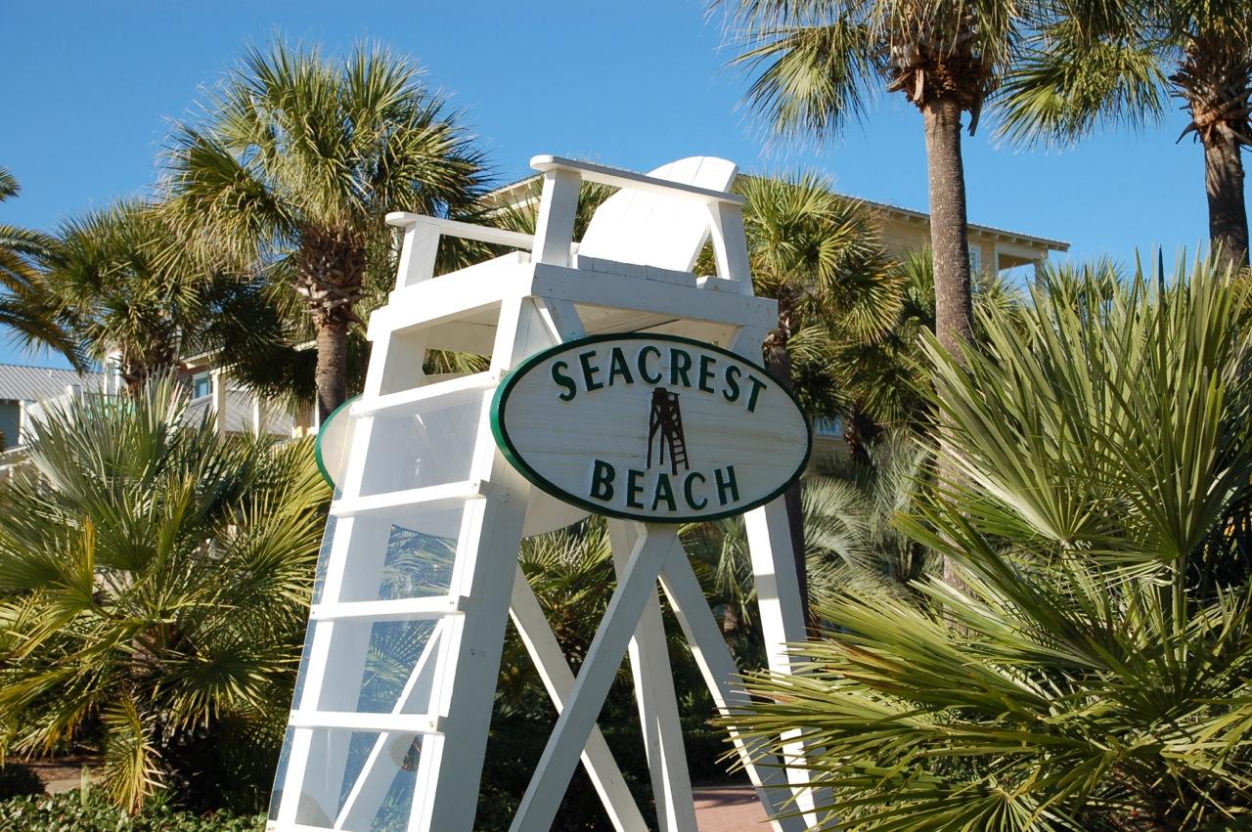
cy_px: 416
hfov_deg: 38.9
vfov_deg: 26.4
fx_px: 1772
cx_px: 626
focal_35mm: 51
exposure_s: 1/400
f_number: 10
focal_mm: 34
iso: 200
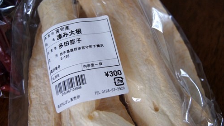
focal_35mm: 56
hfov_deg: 37.5
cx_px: 111
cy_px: 56
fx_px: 330
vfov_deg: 21.6
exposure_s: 1/60
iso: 800
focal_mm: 35
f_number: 4.5
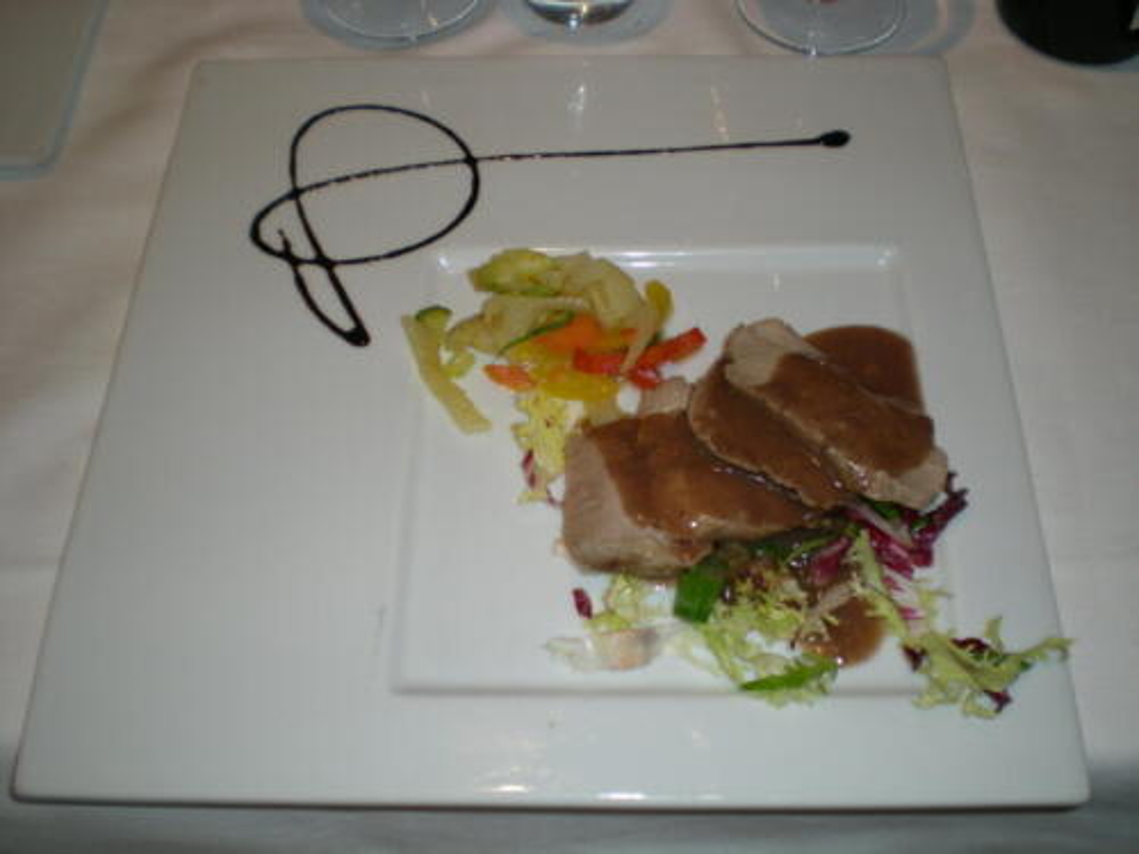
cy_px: 427
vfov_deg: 37.7
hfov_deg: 49.0
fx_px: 1250
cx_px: 570
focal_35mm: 38
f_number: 3.1
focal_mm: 6.3
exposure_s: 1/30
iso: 50
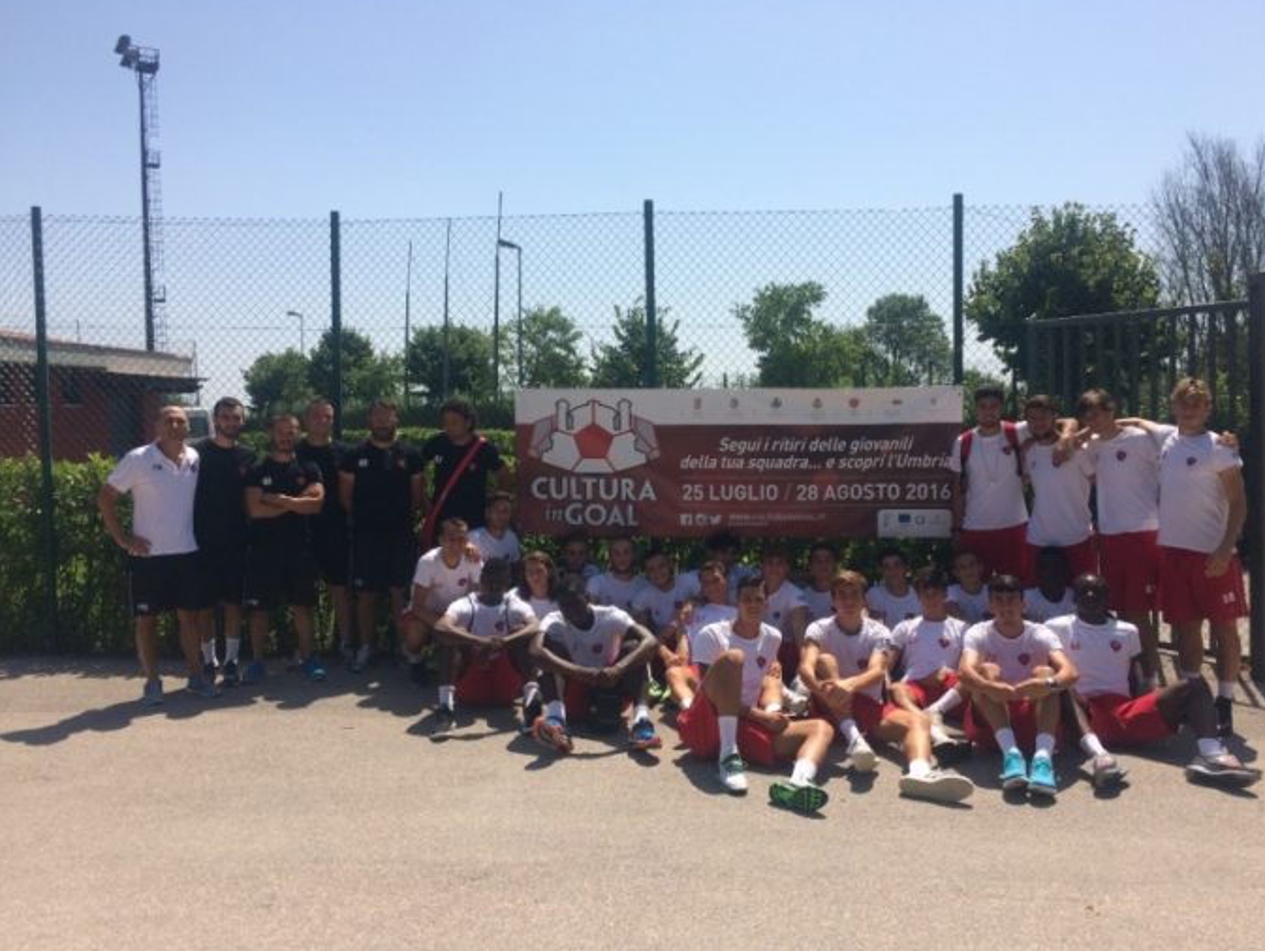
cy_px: 465
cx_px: 652
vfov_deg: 46.9
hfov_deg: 59.9
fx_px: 1097
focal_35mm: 30
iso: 32
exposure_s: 1/2740
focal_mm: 4.15
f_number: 2.2
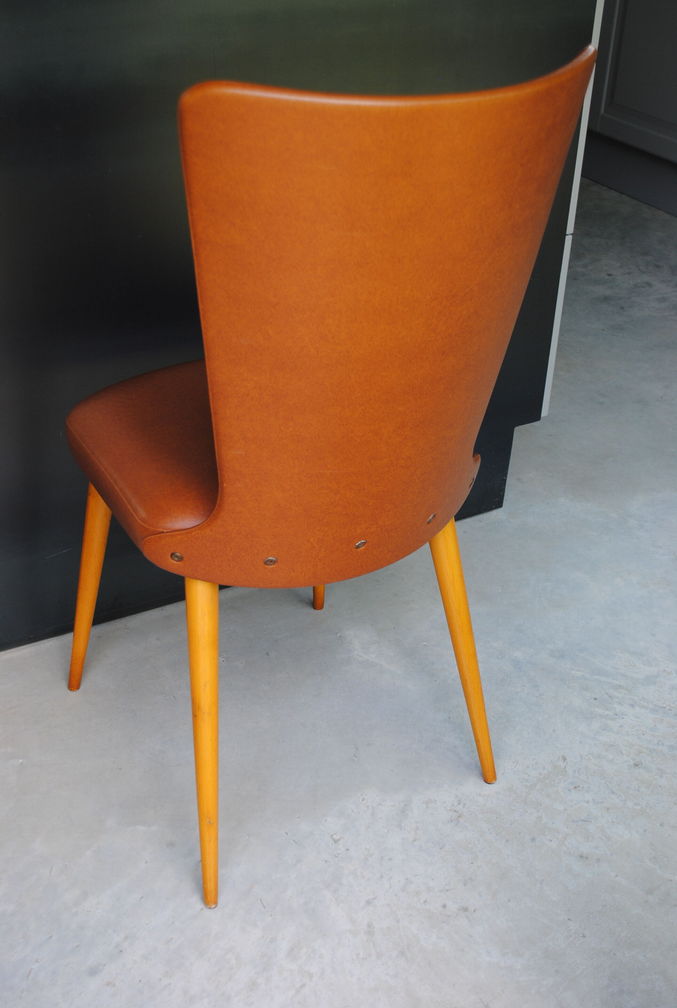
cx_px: 338
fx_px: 1221
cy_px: 504
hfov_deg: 31.0
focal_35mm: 44
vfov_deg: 44.9
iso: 200
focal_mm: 29
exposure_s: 1/125
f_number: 5.6
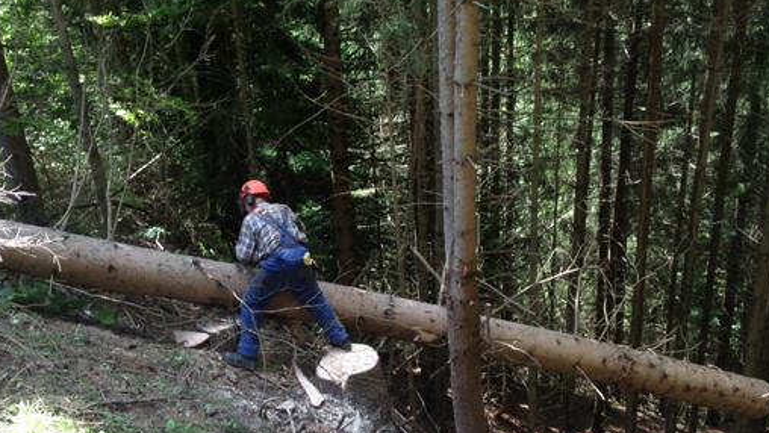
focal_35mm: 48
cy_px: 330
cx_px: 377
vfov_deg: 24.6
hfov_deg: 42.9
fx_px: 979
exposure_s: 1/120
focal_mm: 4.28
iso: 64
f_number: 2.4
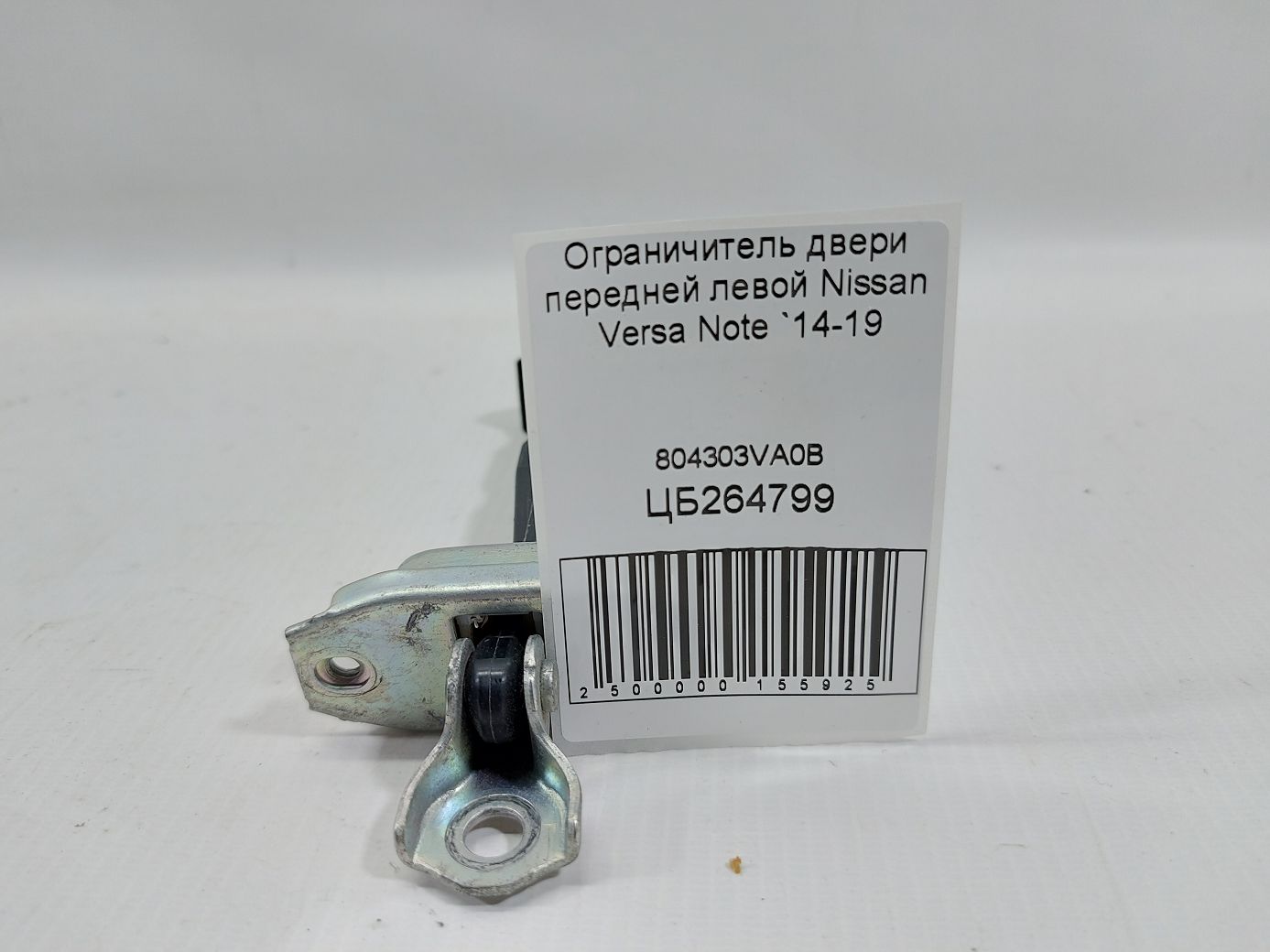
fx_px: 880
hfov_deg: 71.6
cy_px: 476
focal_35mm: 24
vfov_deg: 56.8
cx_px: 635
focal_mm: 5.23
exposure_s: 1/50
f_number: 1.8
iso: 64
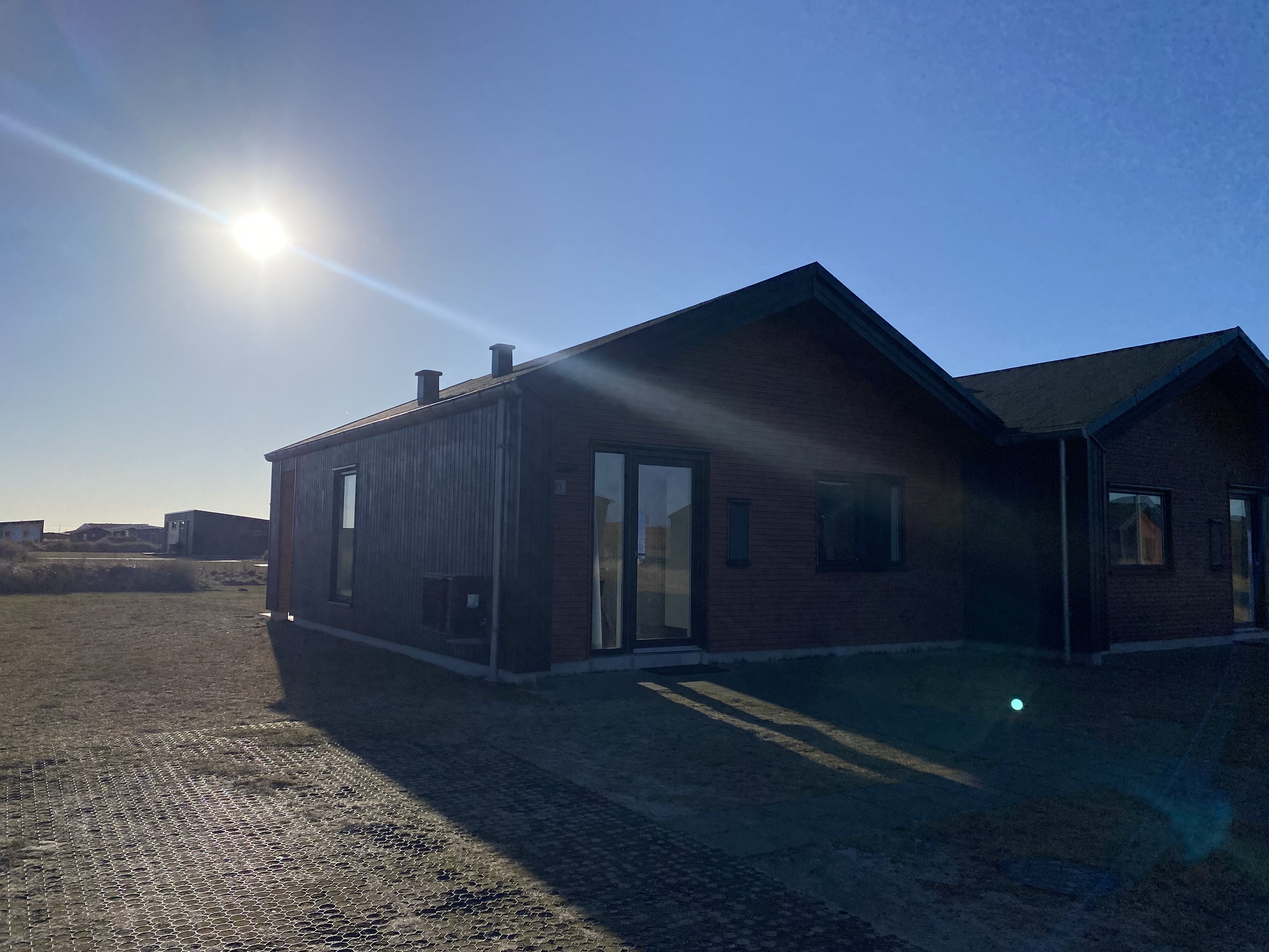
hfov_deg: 67.3
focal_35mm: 26
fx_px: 953
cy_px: 476
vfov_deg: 53.1
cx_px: 634
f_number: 1.8
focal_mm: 4.25
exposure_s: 1/16393
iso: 32
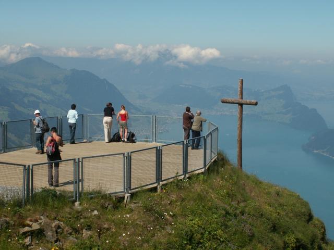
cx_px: 167
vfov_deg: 21.3
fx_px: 666
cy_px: 125
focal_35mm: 69
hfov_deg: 28.2
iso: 50
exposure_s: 1/200
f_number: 8
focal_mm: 11.53
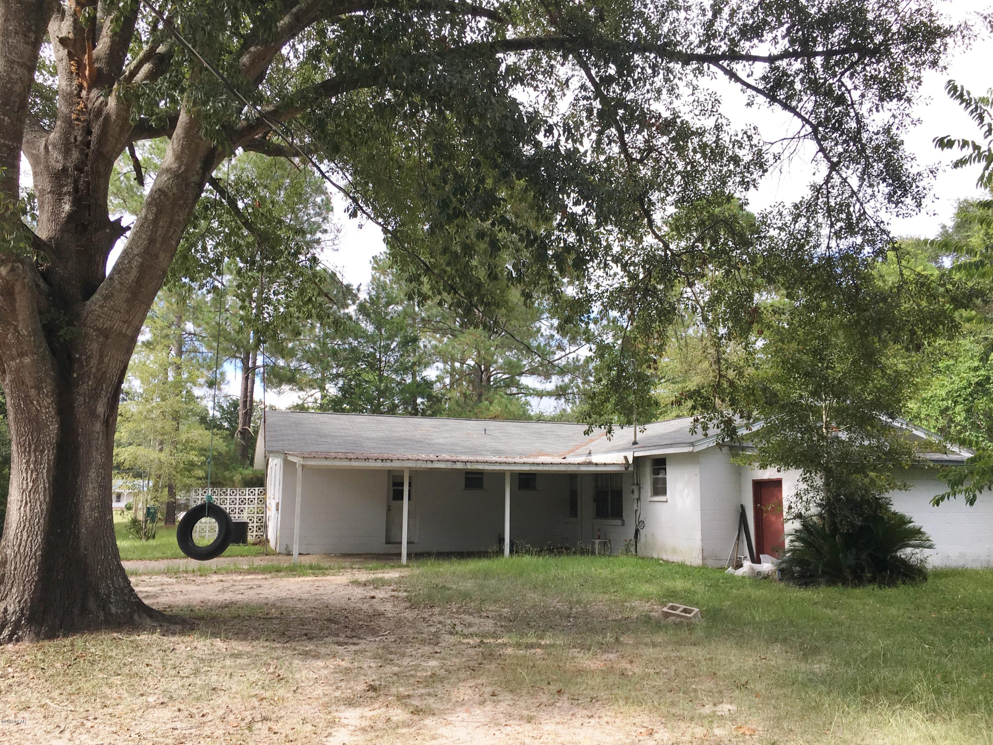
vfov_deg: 48.2
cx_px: 496
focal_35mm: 29
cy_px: 372
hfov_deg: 61.7
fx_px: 832
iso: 25
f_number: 2.2
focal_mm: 4.15
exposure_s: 1/437
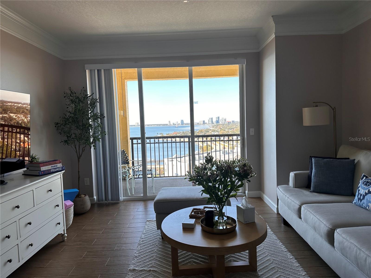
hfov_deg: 71.6
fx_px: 257
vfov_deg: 56.8
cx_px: 186
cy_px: 139
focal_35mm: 24
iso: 80
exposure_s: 1/309
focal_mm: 6.86
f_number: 1.78
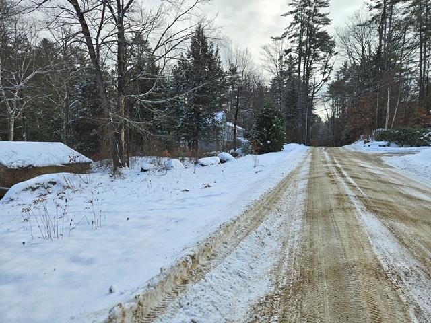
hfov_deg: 73.9
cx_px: 216
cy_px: 162
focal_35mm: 23
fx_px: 286
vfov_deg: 58.9
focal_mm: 5.4
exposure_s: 1/801
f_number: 1.8
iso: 25
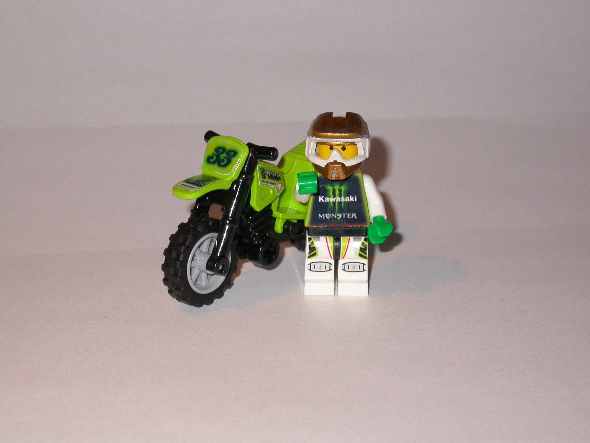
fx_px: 1977
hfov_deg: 17.0
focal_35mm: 116
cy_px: 222
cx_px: 295
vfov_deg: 12.8
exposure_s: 1/60.3
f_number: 4.3
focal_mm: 24
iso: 100
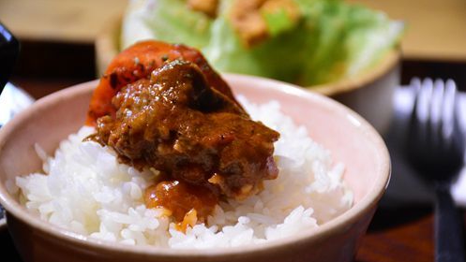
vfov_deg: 10.2
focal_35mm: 119
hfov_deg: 18.1
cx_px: 233
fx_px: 1465
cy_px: 155
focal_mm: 75
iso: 2800
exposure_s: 1/125
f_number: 5
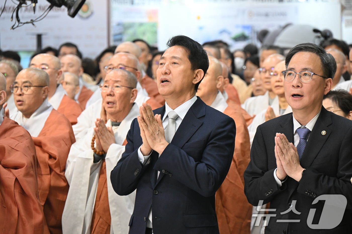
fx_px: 1760
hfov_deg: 11.4
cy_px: 117
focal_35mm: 180
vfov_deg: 7.6
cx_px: 176
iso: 2500
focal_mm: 180
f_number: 6.3
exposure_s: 1/60
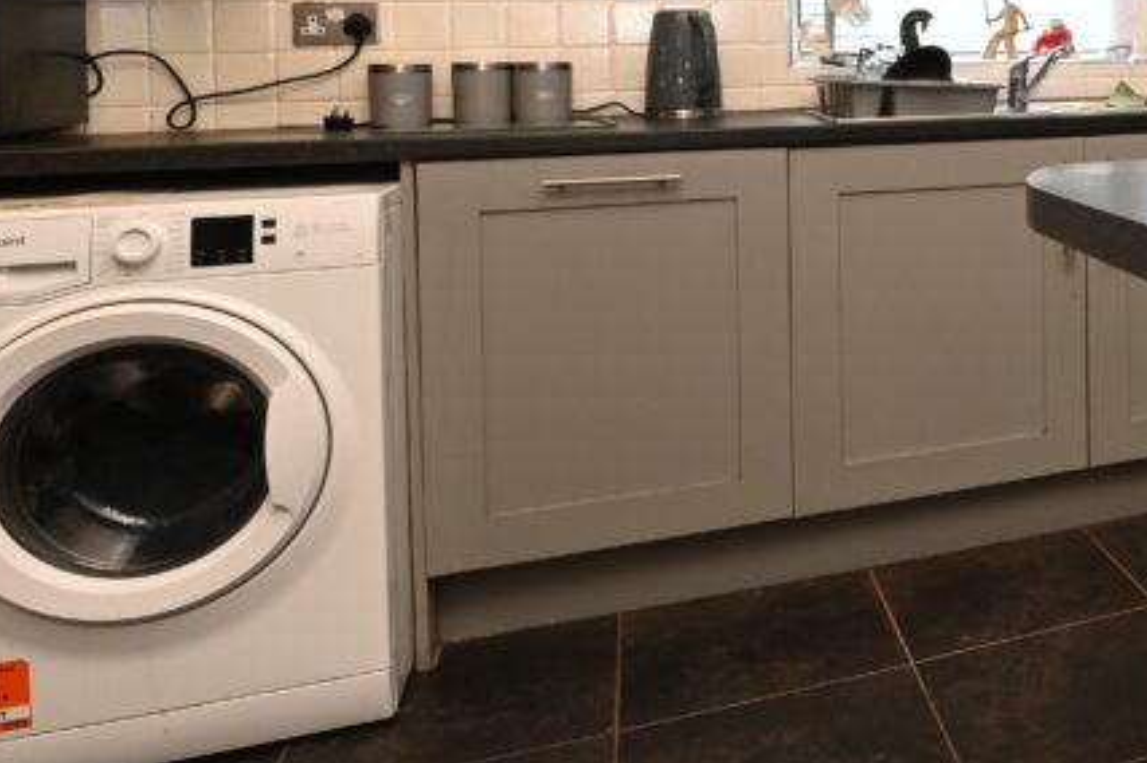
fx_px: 1146
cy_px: 66
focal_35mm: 36
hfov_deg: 43.2
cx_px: 1217
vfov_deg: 34.6
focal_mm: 15
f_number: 10
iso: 2000
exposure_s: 1/60
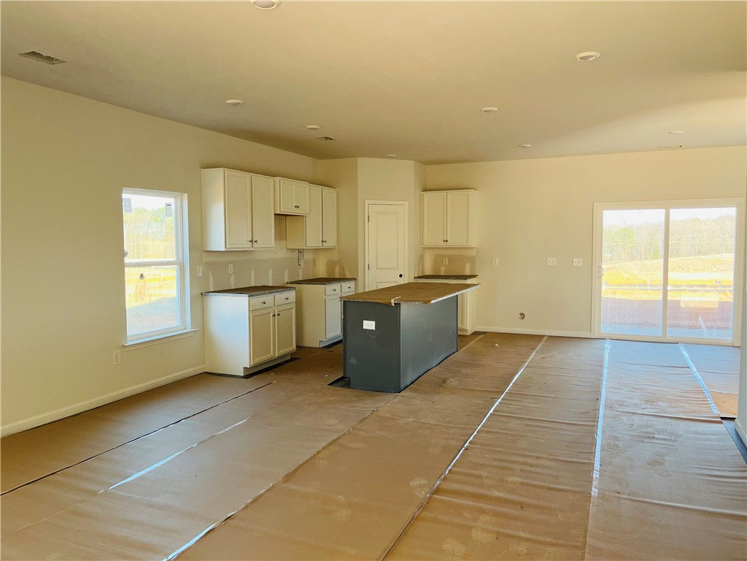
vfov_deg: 53.1
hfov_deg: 67.3
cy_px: 280
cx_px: 374
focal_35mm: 26
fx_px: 561
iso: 64
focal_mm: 5.1
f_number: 1.6
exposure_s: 1/148
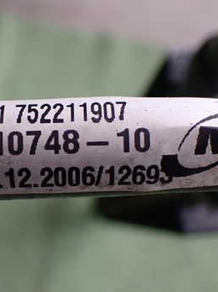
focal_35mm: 72
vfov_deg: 27.0
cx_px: 43
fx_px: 605
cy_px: 159
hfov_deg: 20.2
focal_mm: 7.31
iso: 320
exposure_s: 1/160
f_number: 2.8
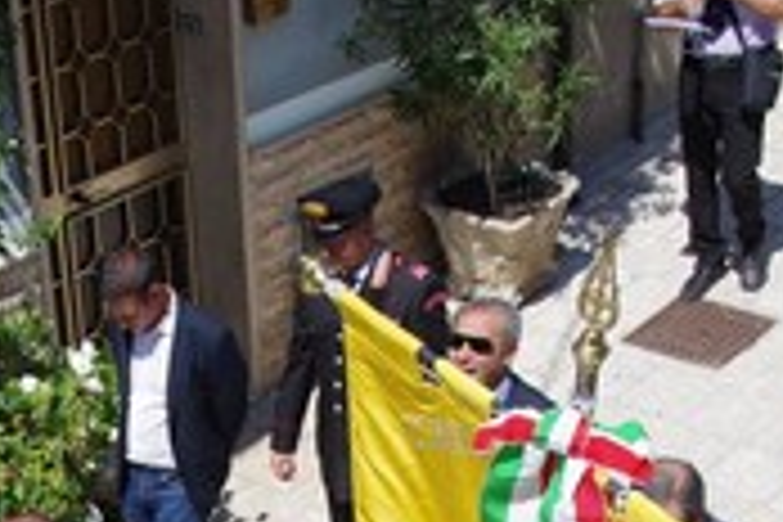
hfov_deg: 21.2
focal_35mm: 95
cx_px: 171
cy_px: 713
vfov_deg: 13.8
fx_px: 2066
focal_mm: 22
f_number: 8
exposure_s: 1/320
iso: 200
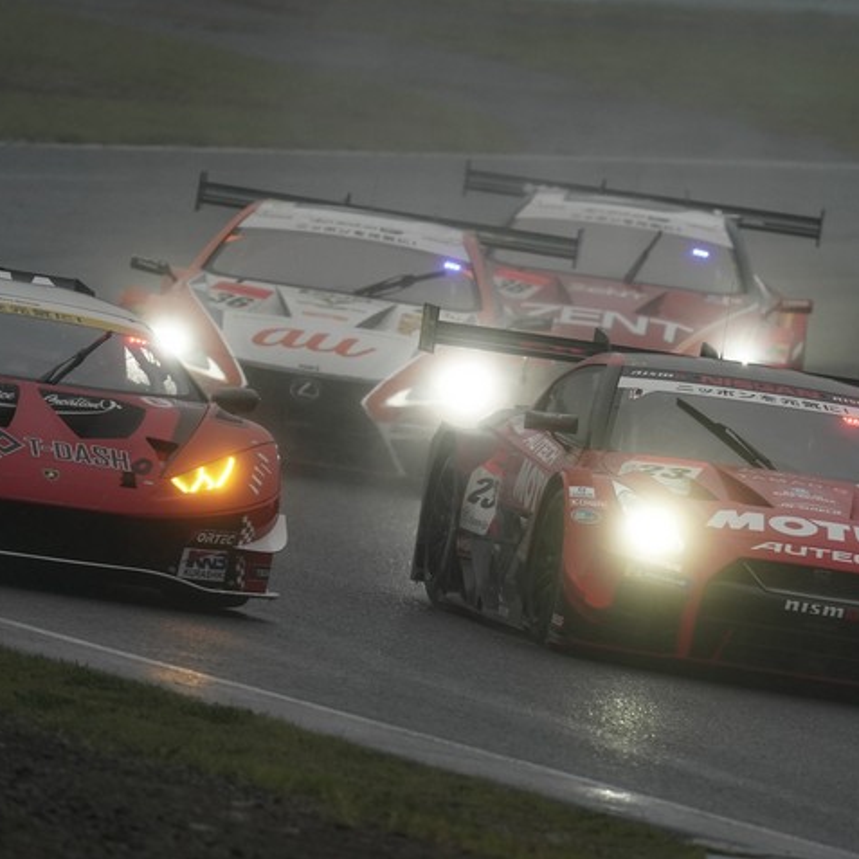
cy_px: 429
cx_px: 492
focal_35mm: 769
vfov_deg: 2.3
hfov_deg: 2.3
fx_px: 21590
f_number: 7.1
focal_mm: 600
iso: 1250
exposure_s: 1/640
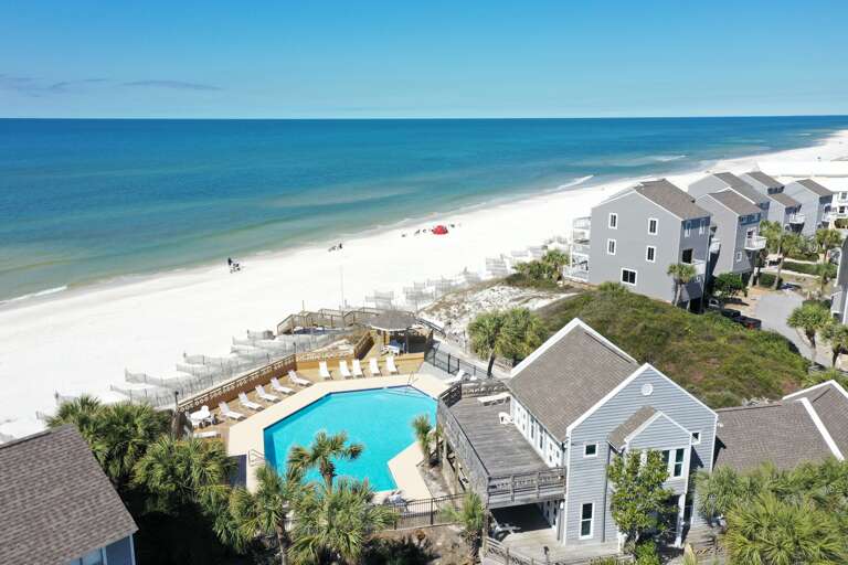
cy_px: 282
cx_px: 424
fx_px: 660
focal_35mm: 28
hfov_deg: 65.5
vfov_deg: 46.4
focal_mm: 10.26
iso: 100
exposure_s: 1/500
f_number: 5.6
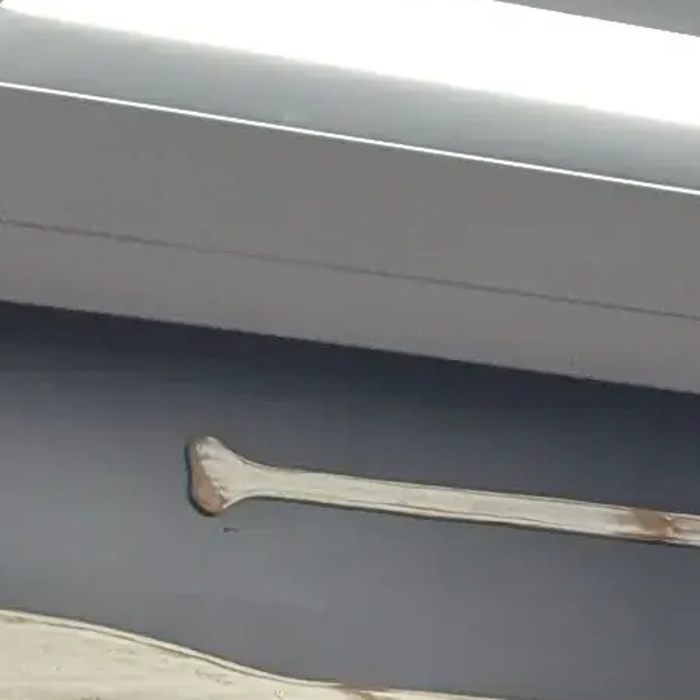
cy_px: 1790
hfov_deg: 7.8
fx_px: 4393
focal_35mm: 192
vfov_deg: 8.2
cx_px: 2143
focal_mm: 6.81
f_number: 1.85
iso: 41
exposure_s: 1/40.9
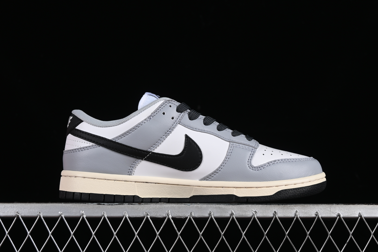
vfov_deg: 18.2
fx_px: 787
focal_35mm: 75
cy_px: 126
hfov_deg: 27.0
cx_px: 189
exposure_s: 1/80
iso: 160
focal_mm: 50
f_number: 8
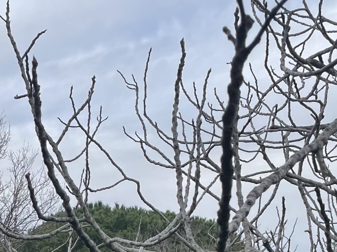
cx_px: -45
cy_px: 318
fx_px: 808
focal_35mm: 83
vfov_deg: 16.8
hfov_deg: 22.1
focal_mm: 4.2
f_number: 1.6
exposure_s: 1/1453
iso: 32
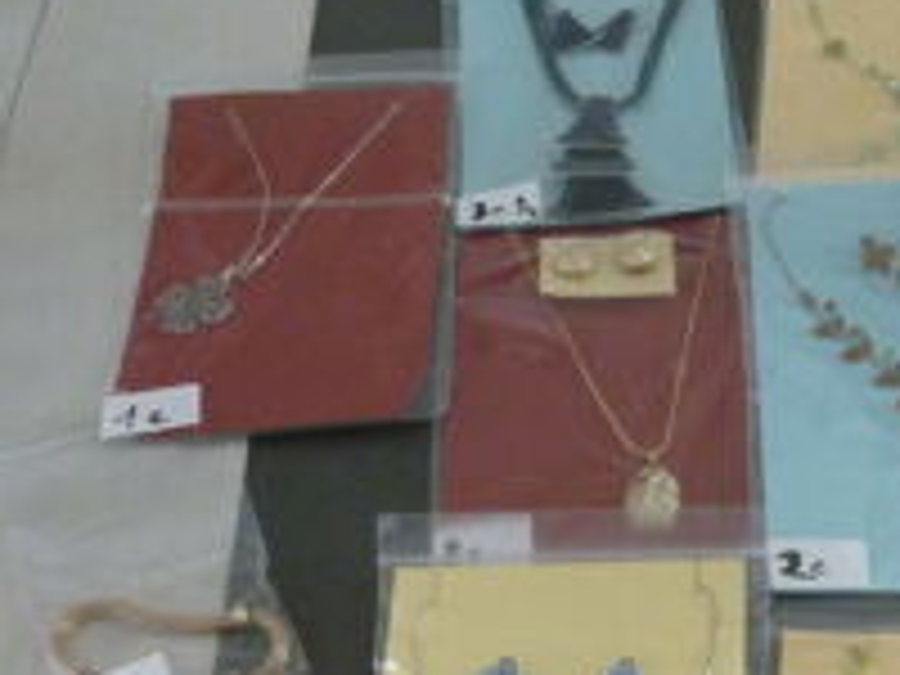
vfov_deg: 23.8
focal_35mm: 60
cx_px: 932
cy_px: 603
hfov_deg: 29.7
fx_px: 1560
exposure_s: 1/60
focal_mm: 4.5
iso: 400
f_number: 3.1
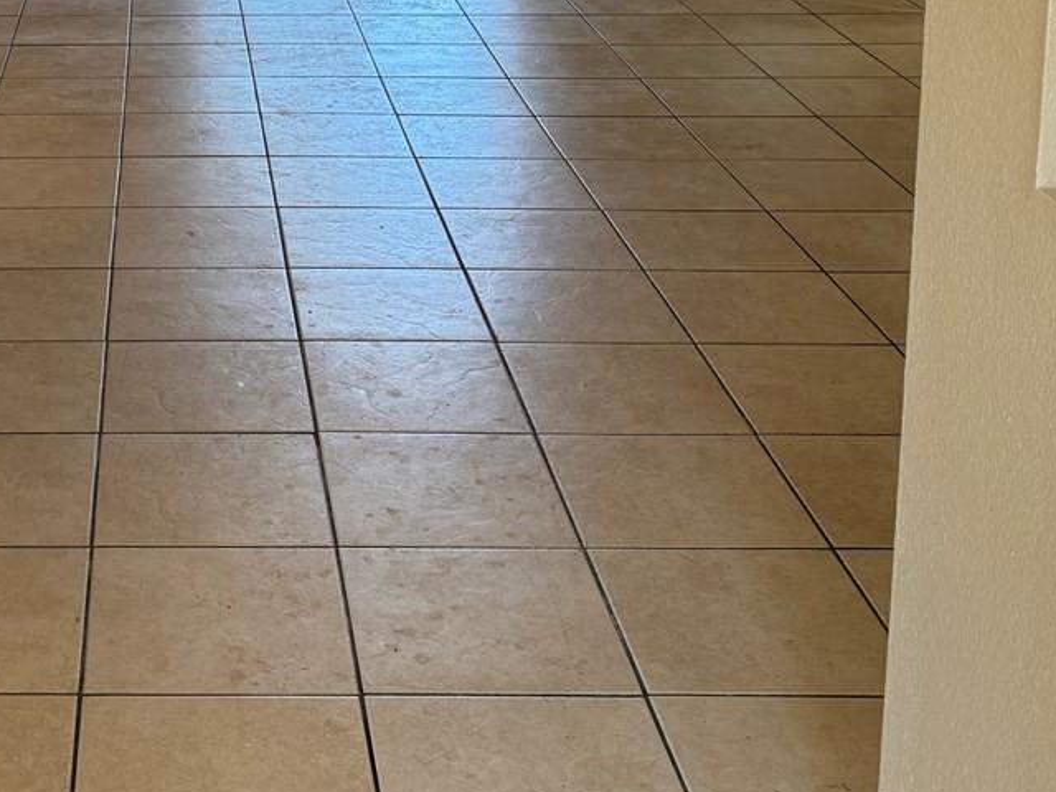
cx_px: 112
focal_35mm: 60
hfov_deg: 30.8
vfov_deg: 22.5
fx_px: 1830
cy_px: -162
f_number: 1.78
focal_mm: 6.76
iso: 125
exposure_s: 1/120
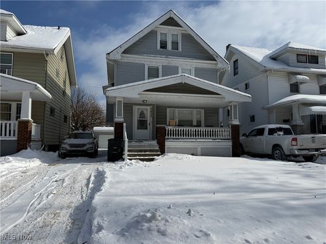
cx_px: 163
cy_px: 122
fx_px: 226
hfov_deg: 71.6
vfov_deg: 56.8
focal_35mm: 24
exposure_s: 1/14286
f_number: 1.78
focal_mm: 6.76
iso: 80
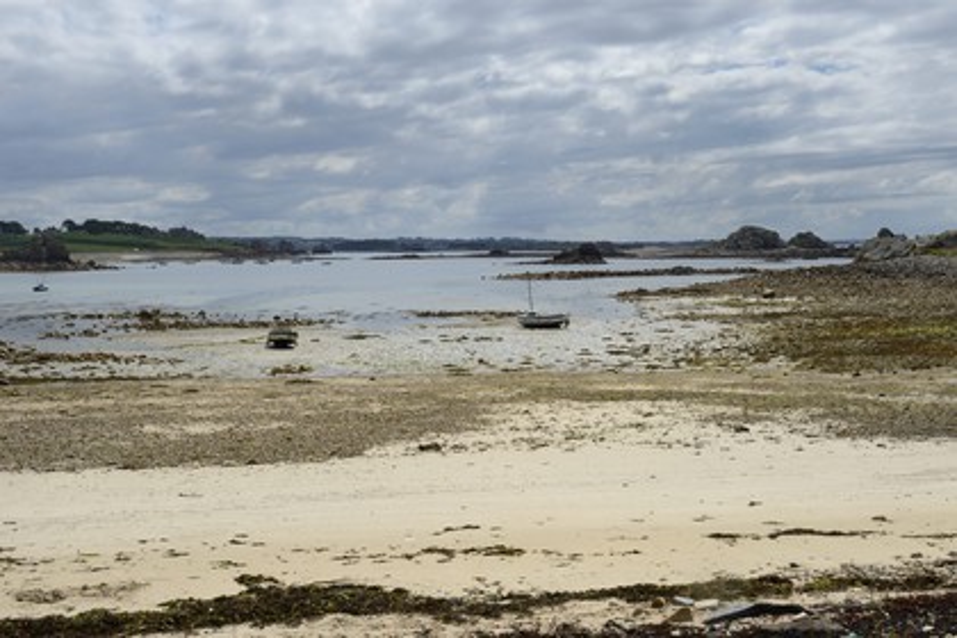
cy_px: 319
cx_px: 478
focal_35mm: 38
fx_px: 1010
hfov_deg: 50.7
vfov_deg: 35.1
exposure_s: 1/250
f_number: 16
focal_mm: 38
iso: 200
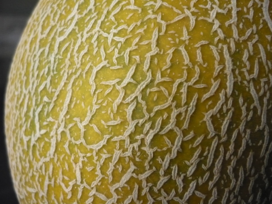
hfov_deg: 52.6
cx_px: 136
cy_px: 102
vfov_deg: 40.7
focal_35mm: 35
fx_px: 275
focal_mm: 5.8
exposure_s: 1/125
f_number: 2.8
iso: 400
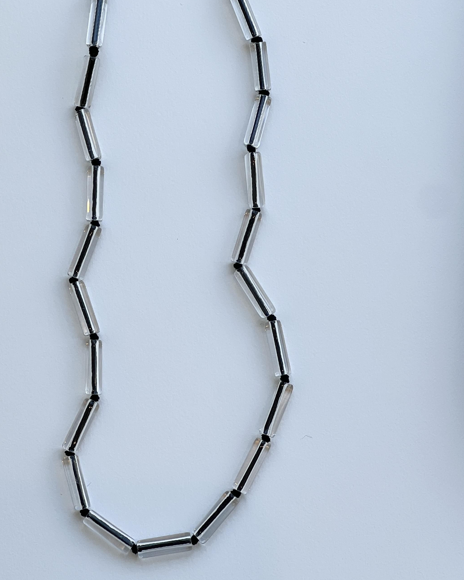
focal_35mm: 118
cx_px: 138
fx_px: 2025
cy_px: 181
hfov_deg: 13.0
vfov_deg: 16.2
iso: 25
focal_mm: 9
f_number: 2.8
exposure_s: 1/181
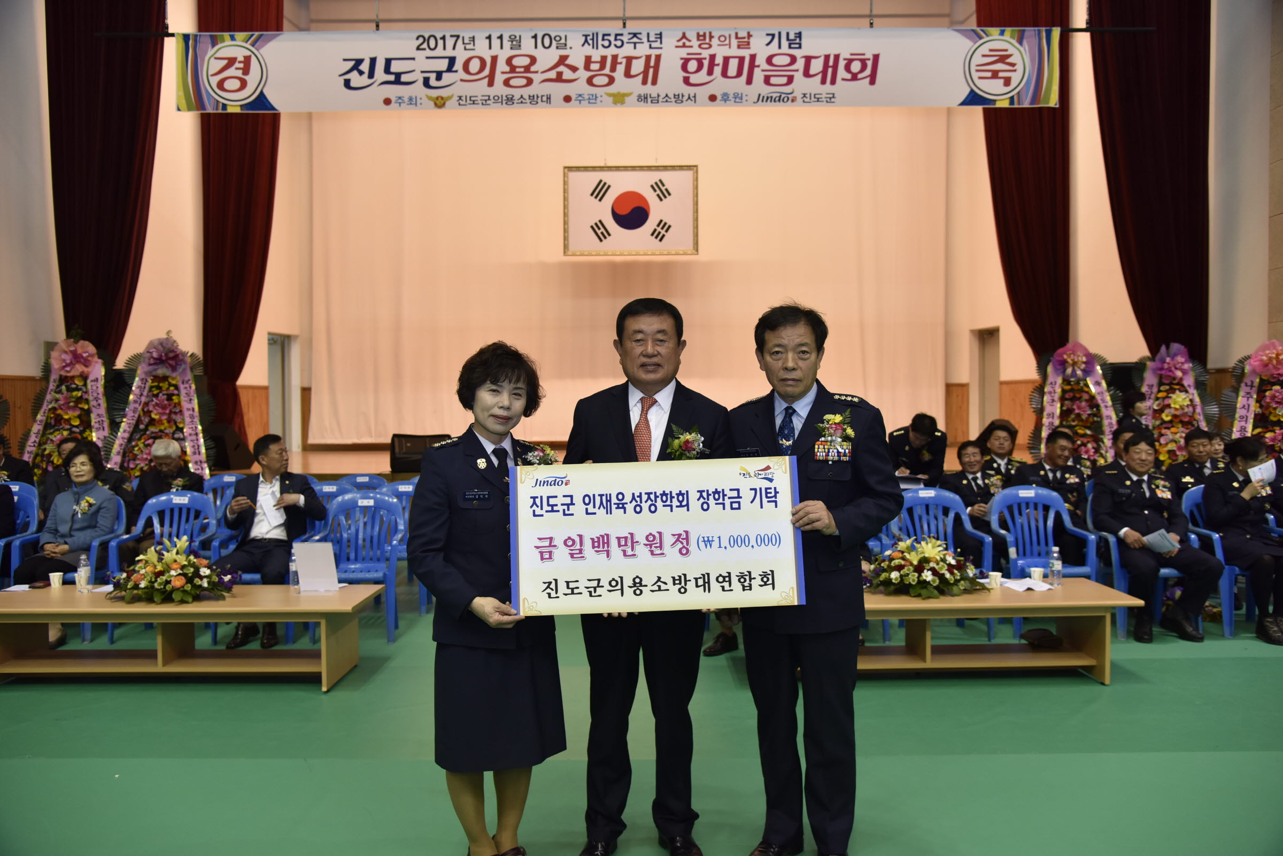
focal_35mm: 27
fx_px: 962
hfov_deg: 67.4
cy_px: 428
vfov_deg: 47.9
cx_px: 642
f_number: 4
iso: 800
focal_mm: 27
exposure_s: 1/125
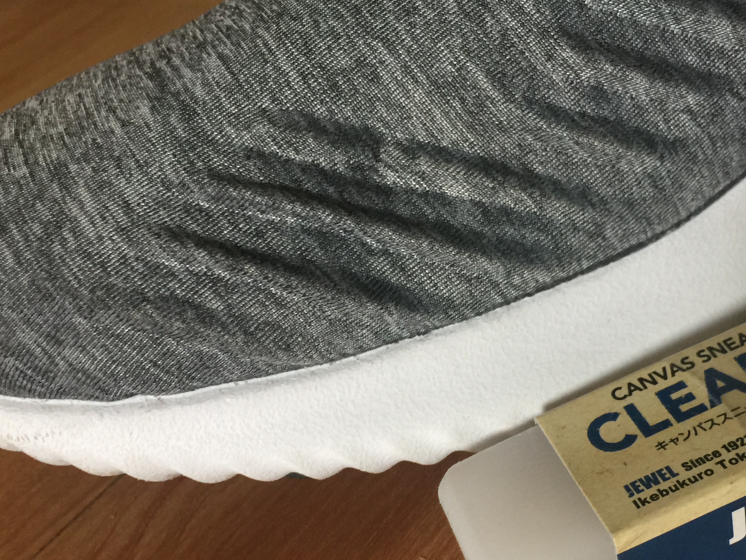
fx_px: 884
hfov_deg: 45.4
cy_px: 380
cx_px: 460
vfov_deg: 34.8
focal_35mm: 41
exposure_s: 1/17
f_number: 2.2
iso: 80
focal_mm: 4.15
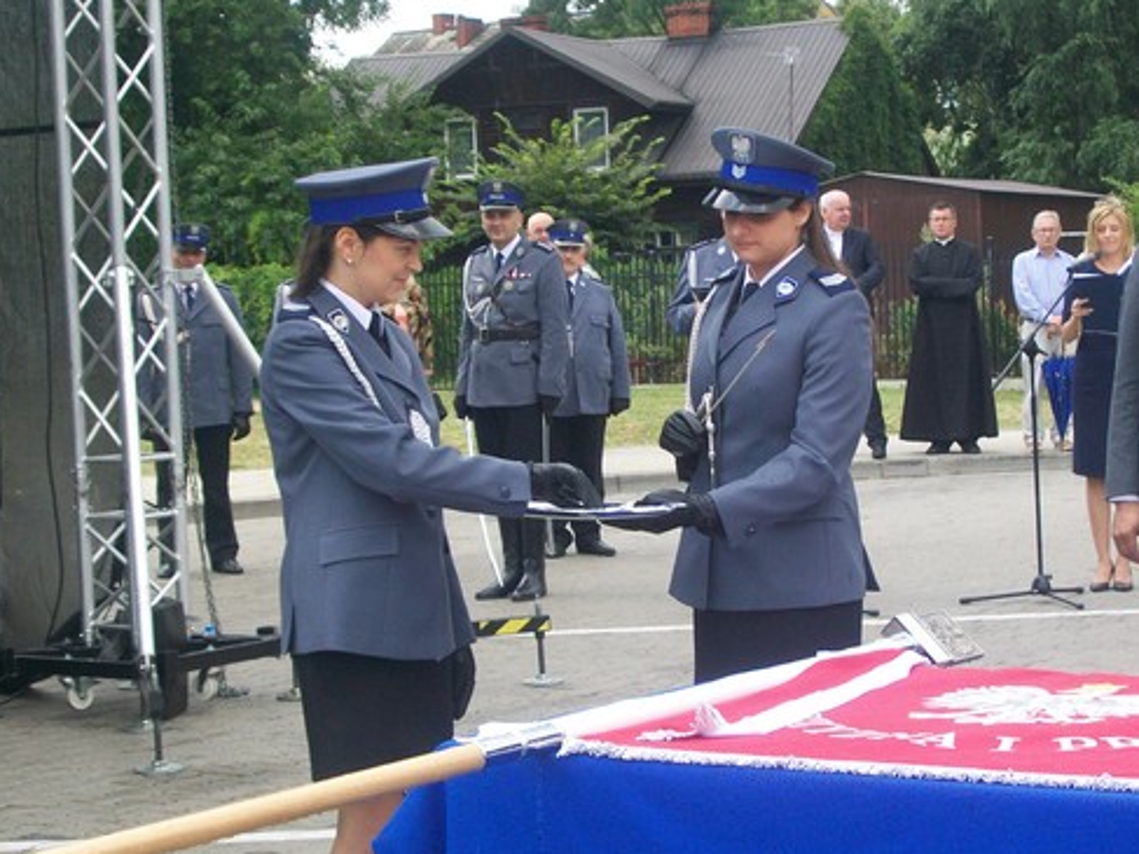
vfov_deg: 16.0
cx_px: 664
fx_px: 3026
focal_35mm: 92
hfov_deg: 21.3
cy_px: 503
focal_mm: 11.6
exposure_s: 1/200
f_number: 3.8
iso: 64
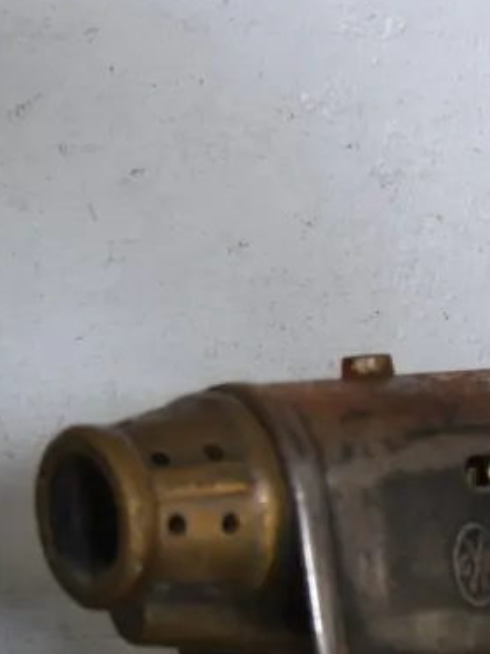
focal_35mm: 98
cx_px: 491
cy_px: 851
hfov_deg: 14.8
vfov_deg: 18.6
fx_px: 1850
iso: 1600
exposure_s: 1/60
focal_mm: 18
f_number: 4
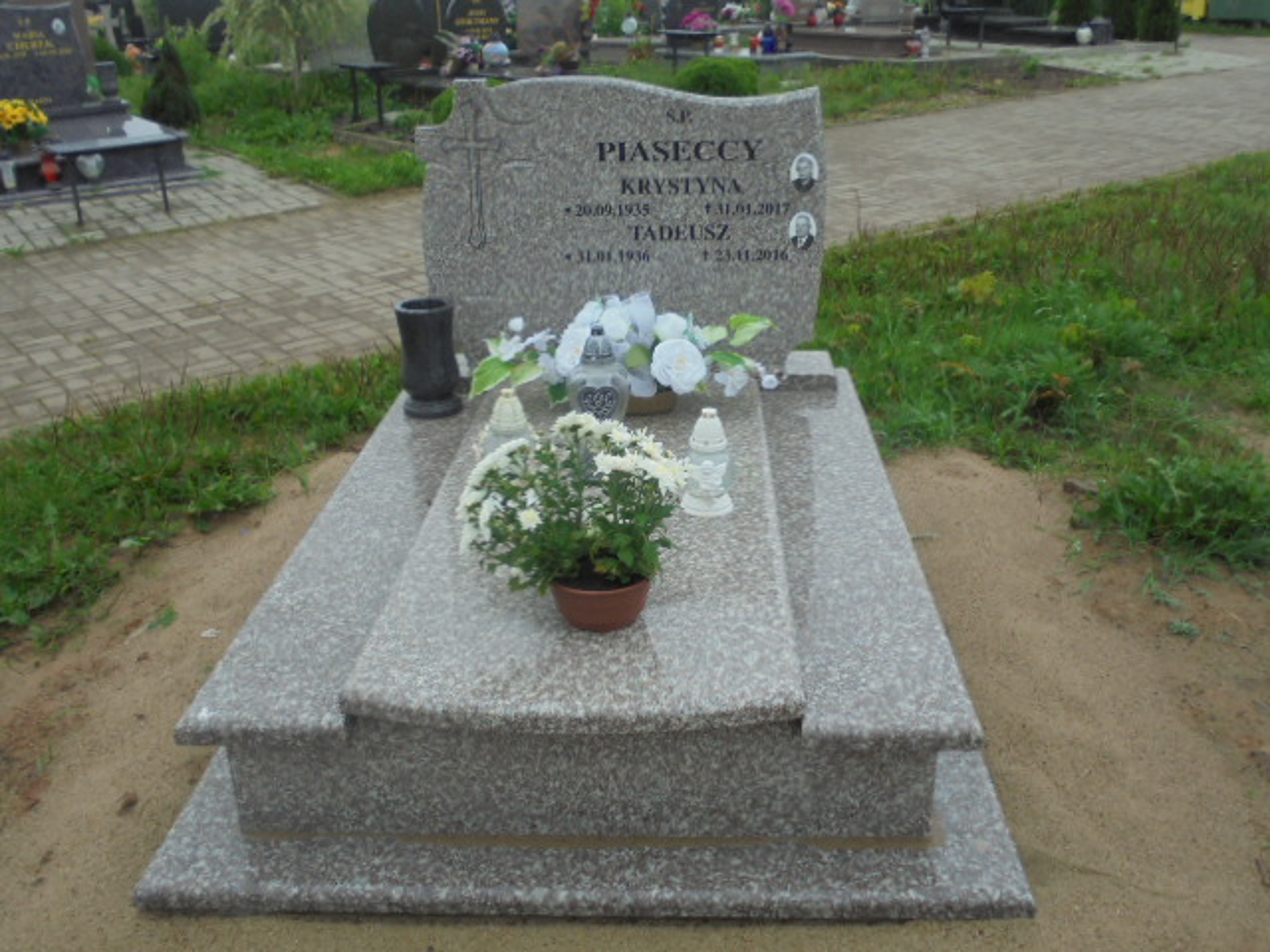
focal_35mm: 34
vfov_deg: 41.8
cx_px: 635
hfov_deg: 54.0
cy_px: 476
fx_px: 1247
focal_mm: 6.1
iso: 100
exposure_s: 1/125
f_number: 4
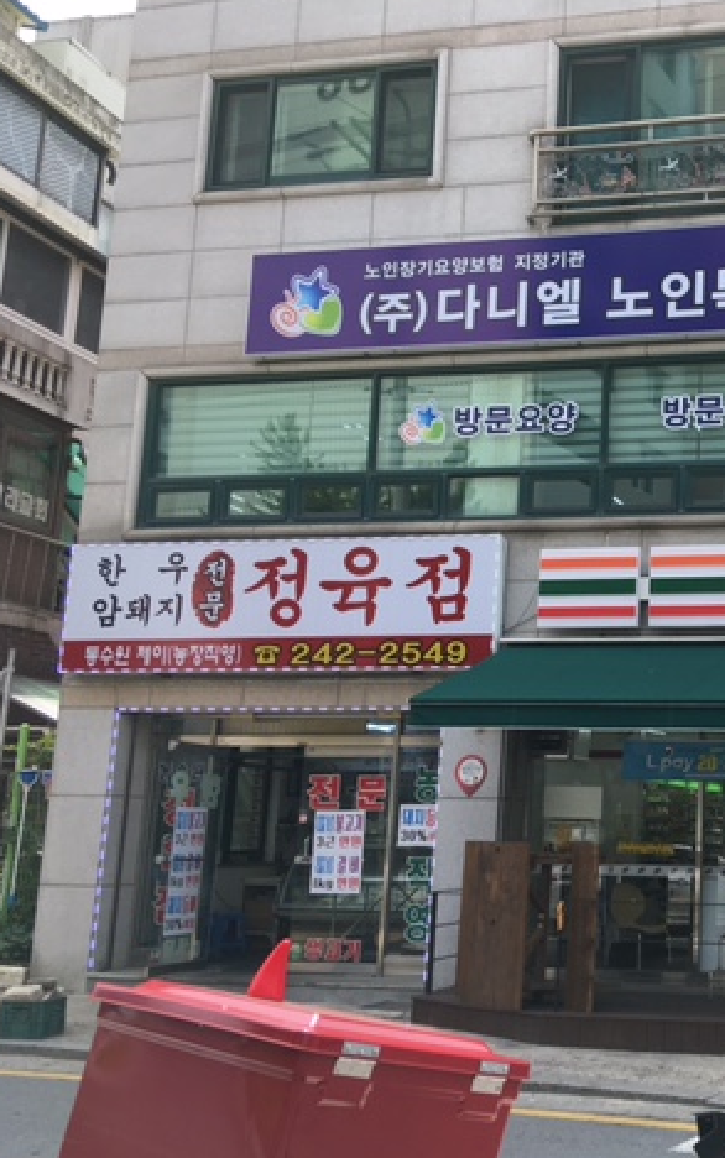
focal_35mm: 42
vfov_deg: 47.2
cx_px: 760
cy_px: 586
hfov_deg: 28.3
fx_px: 1326
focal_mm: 4.15
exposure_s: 1/651
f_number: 2.2
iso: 25
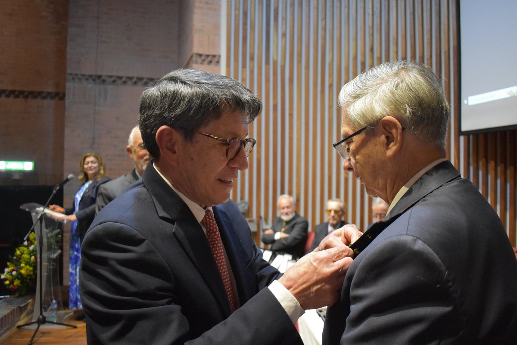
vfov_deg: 43.6
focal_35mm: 30
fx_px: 431
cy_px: 172
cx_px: 258
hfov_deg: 61.9
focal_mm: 20
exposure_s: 1/60
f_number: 3.8
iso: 5600
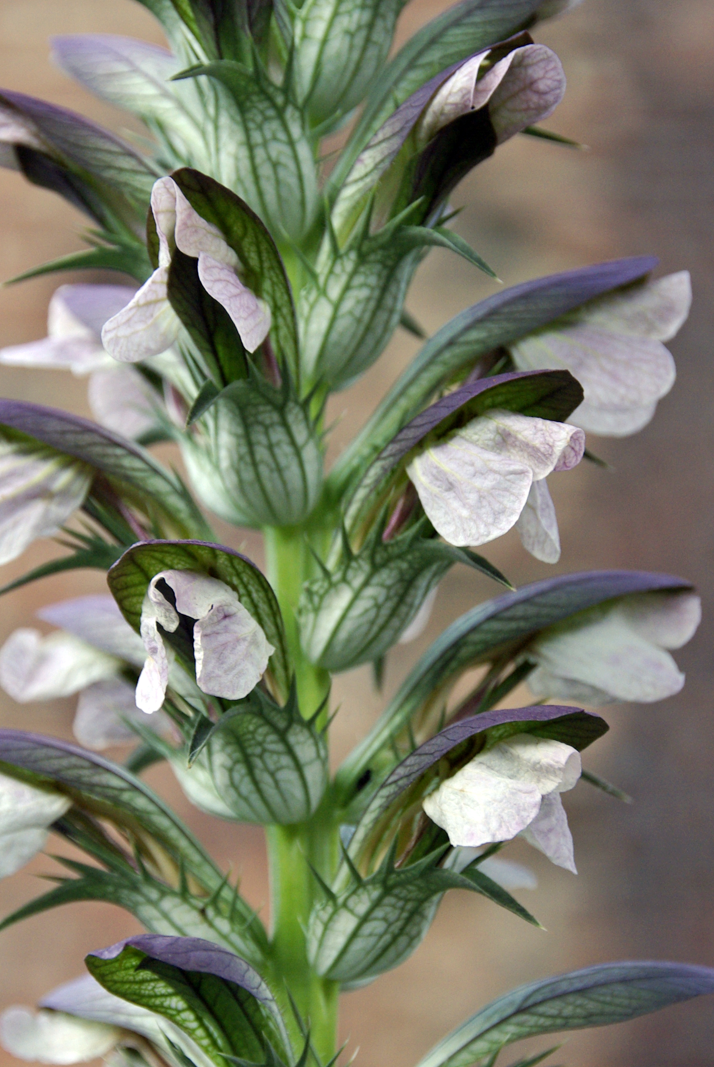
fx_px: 5073
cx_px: 231
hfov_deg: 8.0
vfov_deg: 12.0
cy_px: 560
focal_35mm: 171
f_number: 5.6
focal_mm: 78
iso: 400
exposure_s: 1/60
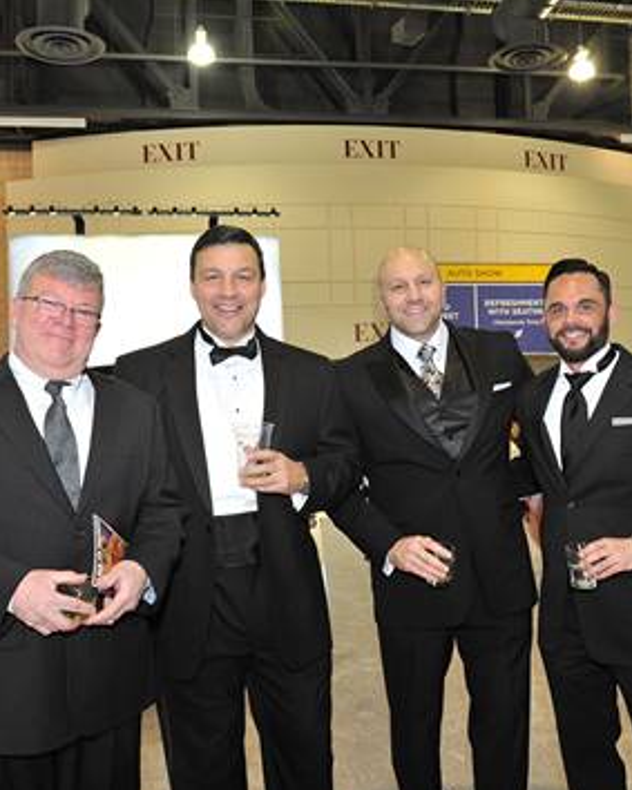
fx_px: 819
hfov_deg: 42.1
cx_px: 360
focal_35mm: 35
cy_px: 406
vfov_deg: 51.5
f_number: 5.6
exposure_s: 1/160
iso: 1600
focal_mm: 24
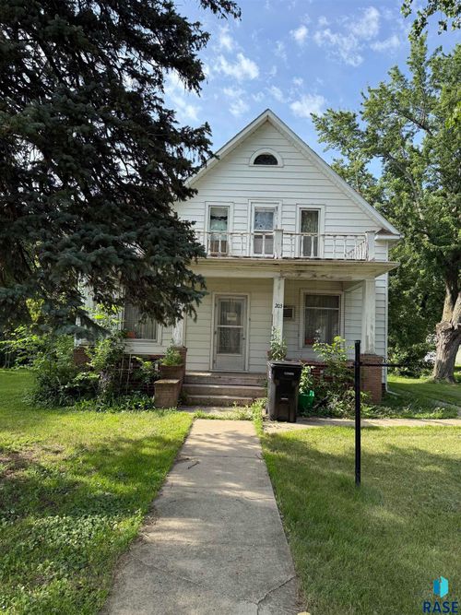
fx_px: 426
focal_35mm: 24
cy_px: 308
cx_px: 230
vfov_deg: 71.6
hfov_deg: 56.8
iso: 100
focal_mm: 6.76
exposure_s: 1/1618
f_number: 1.78
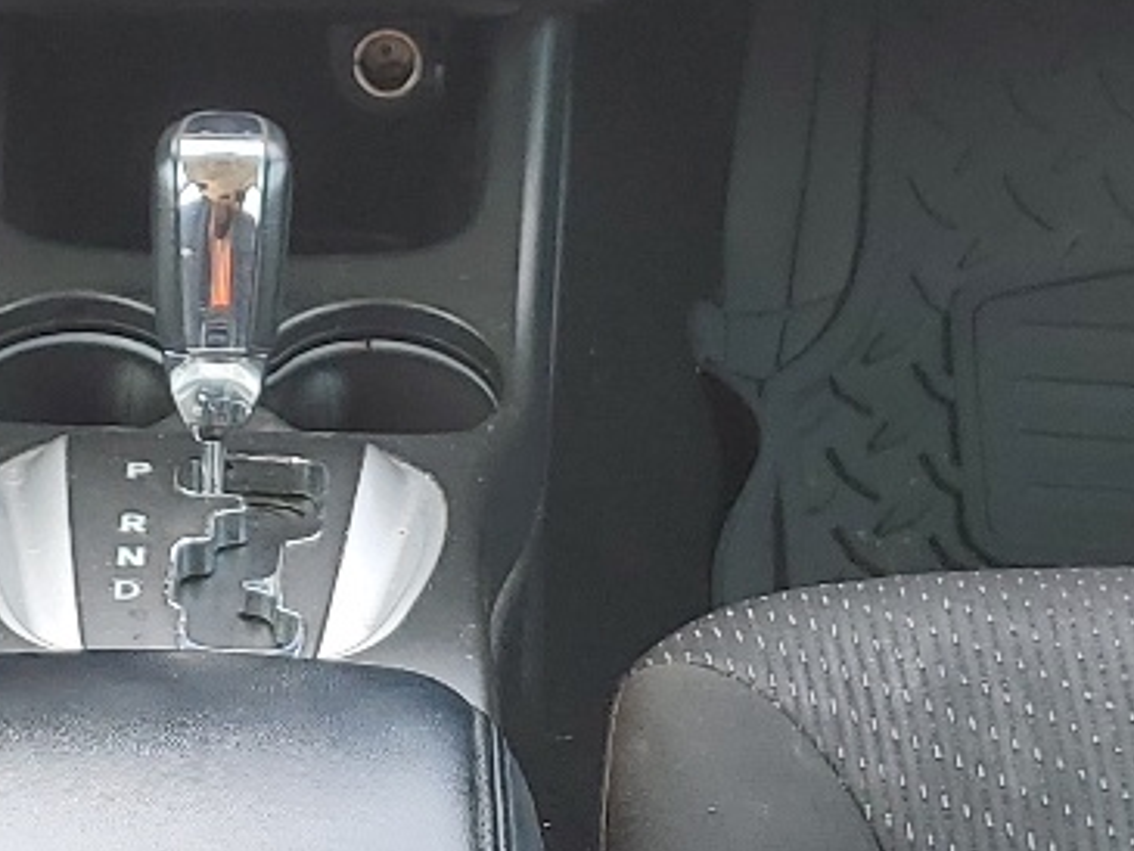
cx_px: 252
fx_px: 3736
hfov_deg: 17.1
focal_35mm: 114
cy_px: 354
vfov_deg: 13.0
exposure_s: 1/172
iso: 50
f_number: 1.5
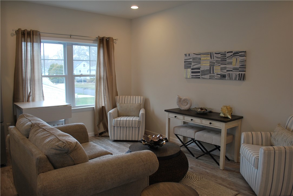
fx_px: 220
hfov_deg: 67.3
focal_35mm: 27
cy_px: 98
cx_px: 146
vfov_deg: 48.0
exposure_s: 1/60
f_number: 4
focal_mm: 18
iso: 200
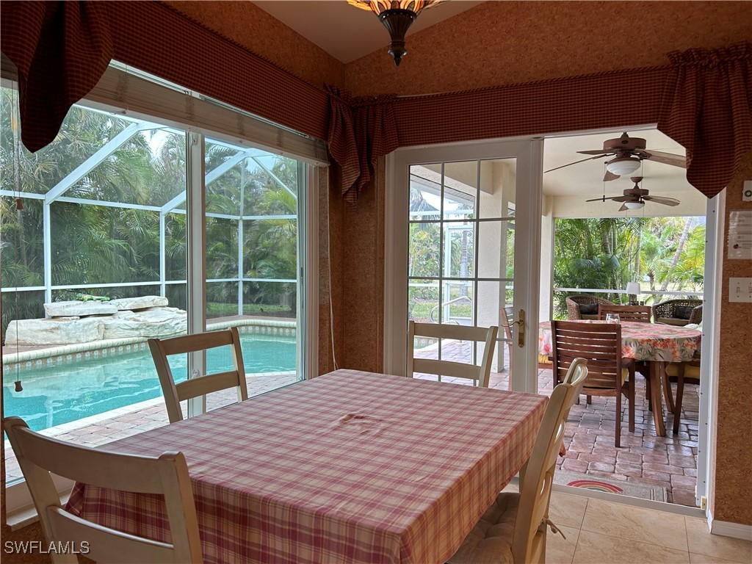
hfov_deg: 67.3
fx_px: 565
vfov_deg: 53.1
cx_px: 376
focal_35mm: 26
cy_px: 282
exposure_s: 1/120
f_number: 1.5
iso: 50
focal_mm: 5.7
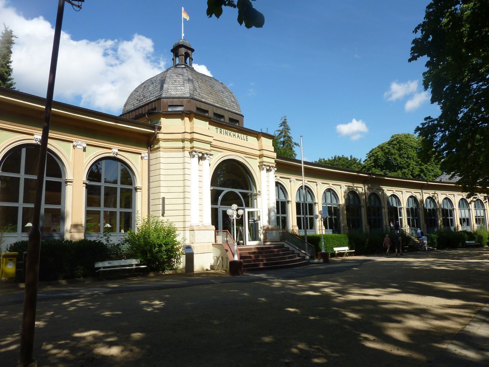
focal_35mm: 25
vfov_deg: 54.9
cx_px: 244
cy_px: 184
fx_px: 353
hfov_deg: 69.4
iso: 80
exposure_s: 1/500
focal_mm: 4.1
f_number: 4.5
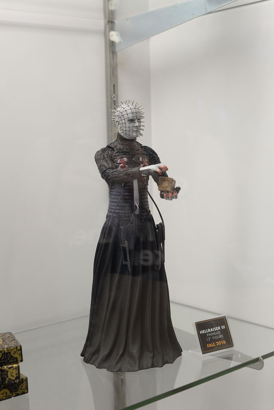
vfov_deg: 39.6
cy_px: 205
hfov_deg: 27.0
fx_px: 570
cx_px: 137
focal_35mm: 50
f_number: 5.6
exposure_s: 1/125
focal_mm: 50
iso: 1600
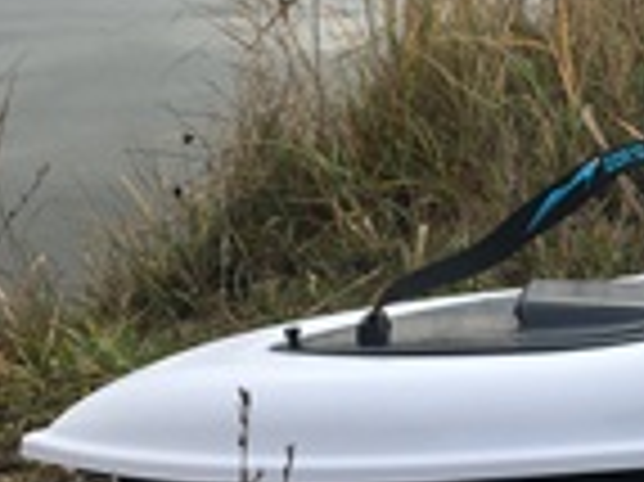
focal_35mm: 81
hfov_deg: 23.4
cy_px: 135
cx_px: 603
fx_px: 1506
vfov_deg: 18.1
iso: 25
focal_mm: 4.15
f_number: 2.2
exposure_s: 1/705
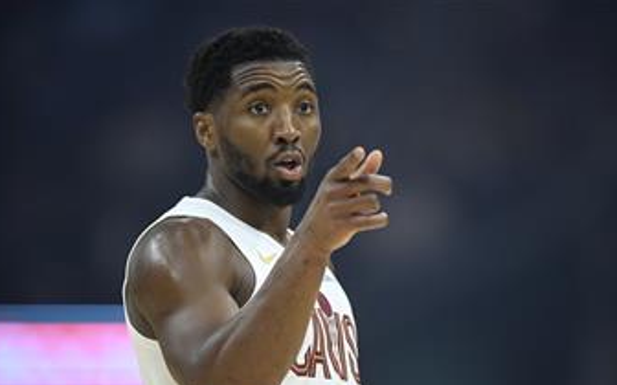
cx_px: 345
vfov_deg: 2.7
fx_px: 8155
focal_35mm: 485
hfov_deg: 4.3
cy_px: 242
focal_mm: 400
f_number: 2.8
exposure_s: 1/2000
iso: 3200
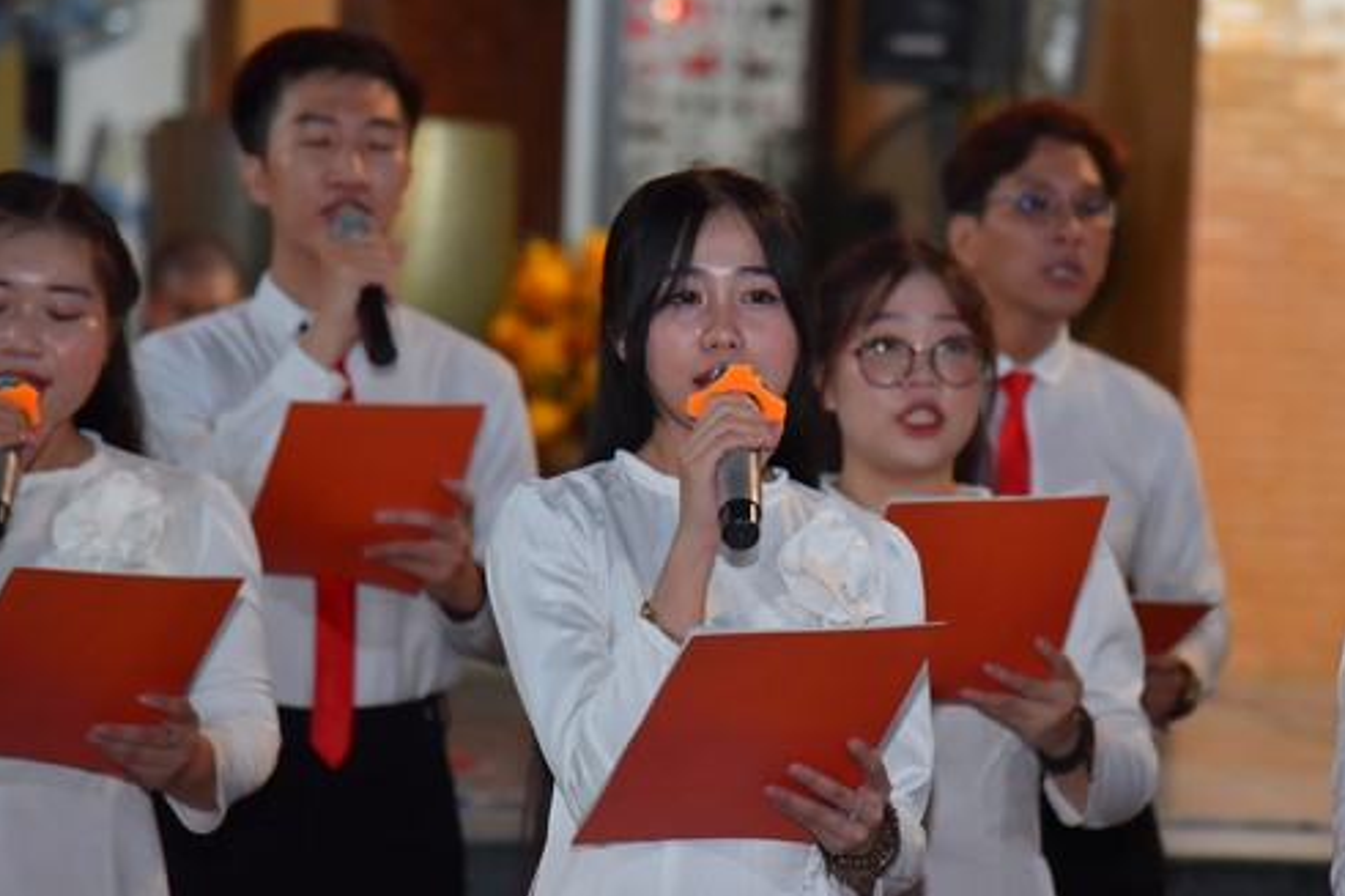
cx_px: 794
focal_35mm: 159
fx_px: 5938
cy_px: 373
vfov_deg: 8.6
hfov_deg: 12.9
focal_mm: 120
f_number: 4
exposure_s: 1/160
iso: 1600
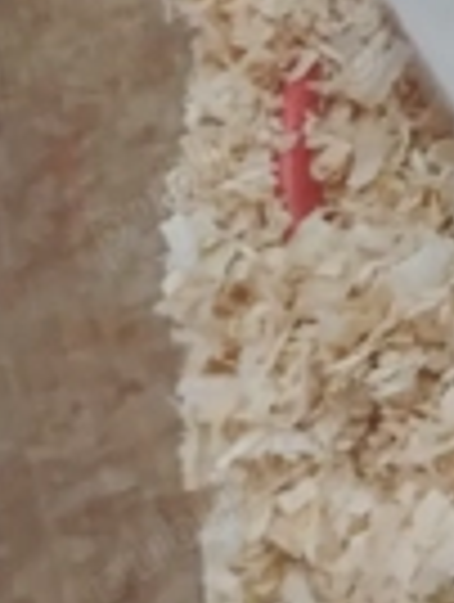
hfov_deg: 16.4
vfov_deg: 21.5
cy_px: -153
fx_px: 1447
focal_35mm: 83
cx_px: 670
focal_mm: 4.26
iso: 2891
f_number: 1.8
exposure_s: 1/25
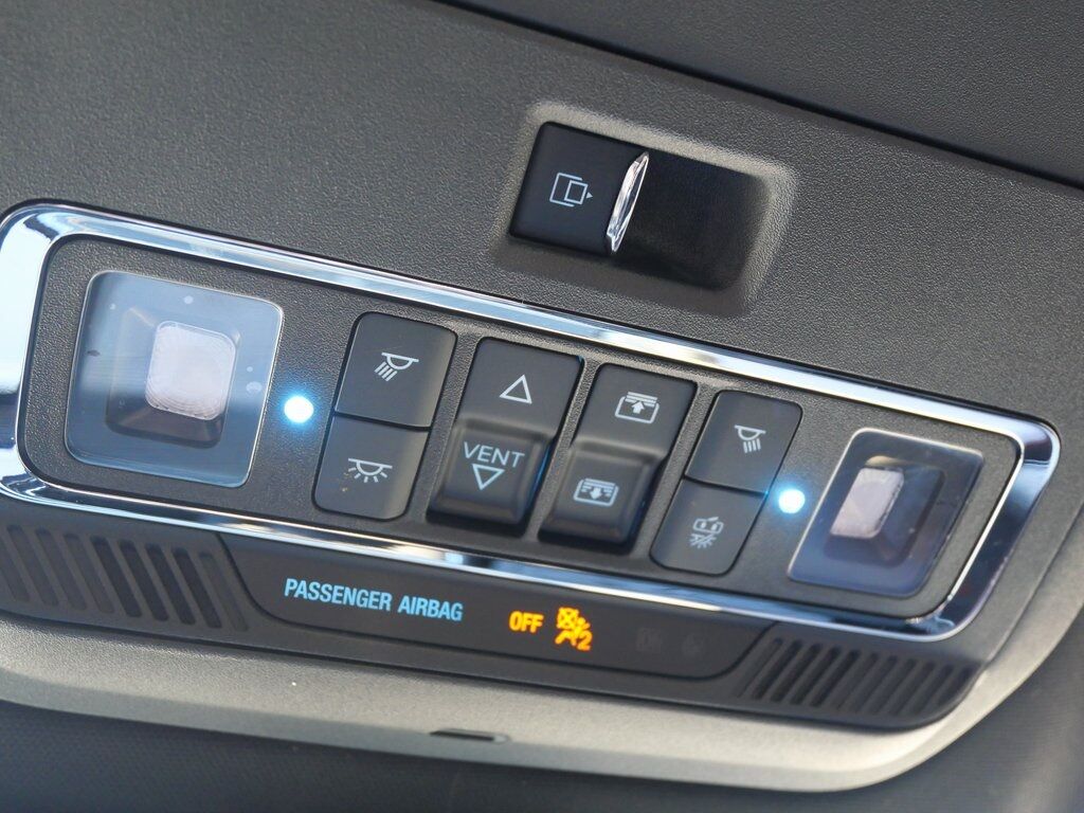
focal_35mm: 36
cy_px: 406
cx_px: 542
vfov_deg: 39.7
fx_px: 1127
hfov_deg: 51.4
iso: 2000
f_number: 4.2
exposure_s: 1/60
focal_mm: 18
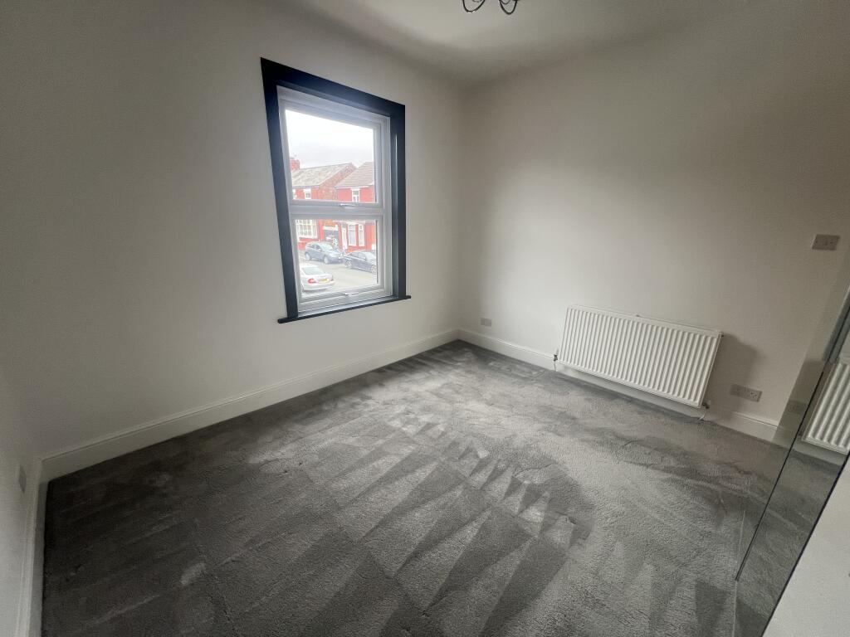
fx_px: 319
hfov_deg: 106.2
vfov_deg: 89.9
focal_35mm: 13
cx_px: 425
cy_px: 318
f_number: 1.8
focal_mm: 1.57
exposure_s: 1/99
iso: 160
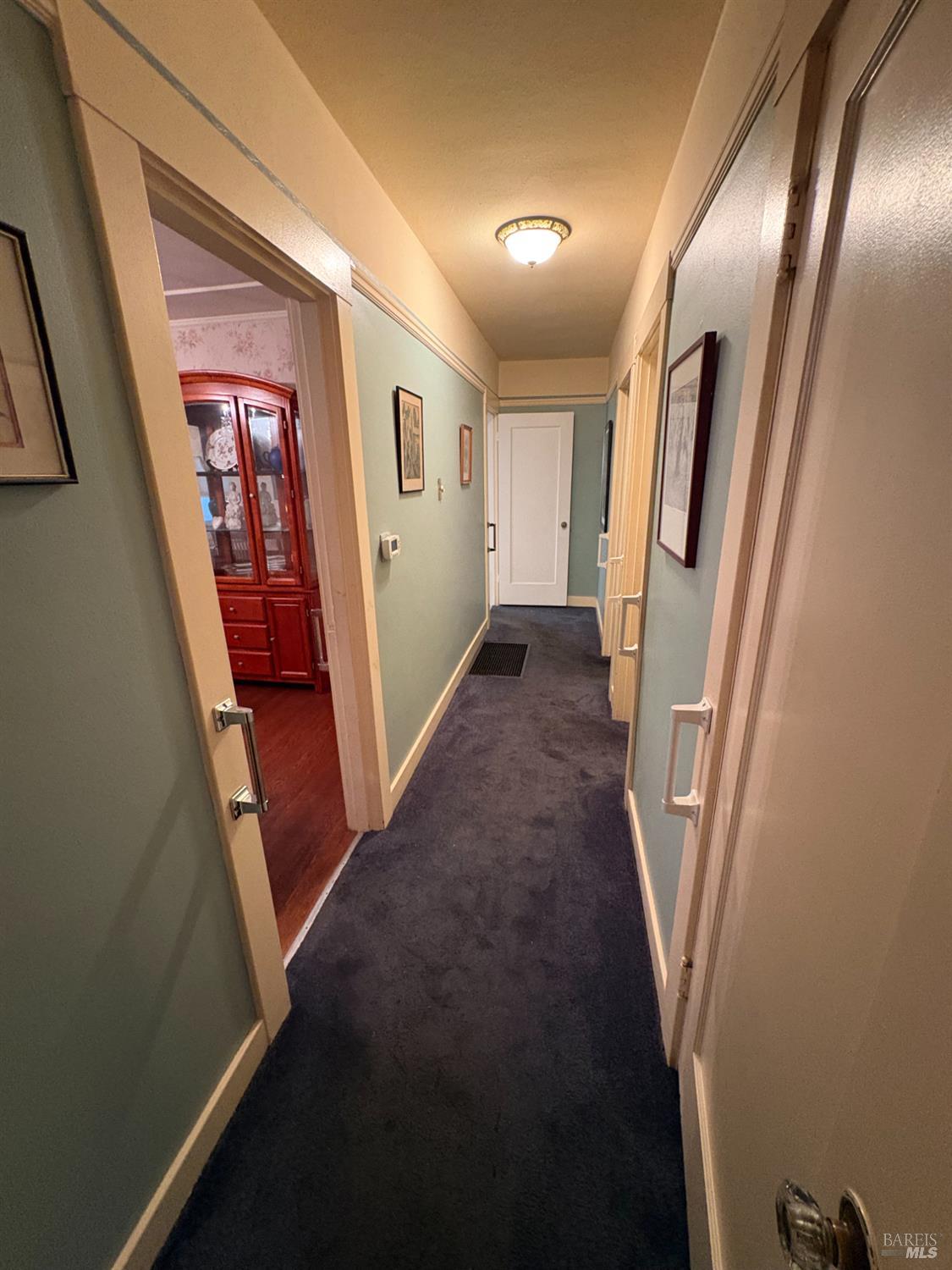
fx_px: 513
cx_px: 476
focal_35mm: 14
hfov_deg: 85.7
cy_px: 635
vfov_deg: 102.1
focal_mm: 2.22
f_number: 2.2
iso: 800
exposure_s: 1/40
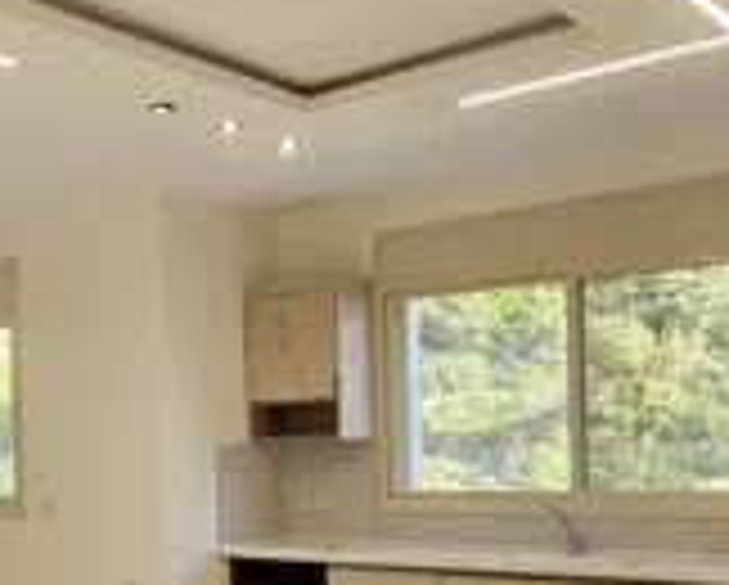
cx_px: 63
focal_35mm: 50
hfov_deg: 35.0
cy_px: 436
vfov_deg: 29.8
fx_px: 1080
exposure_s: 1/50.3
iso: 64
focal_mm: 2.2
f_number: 2.2
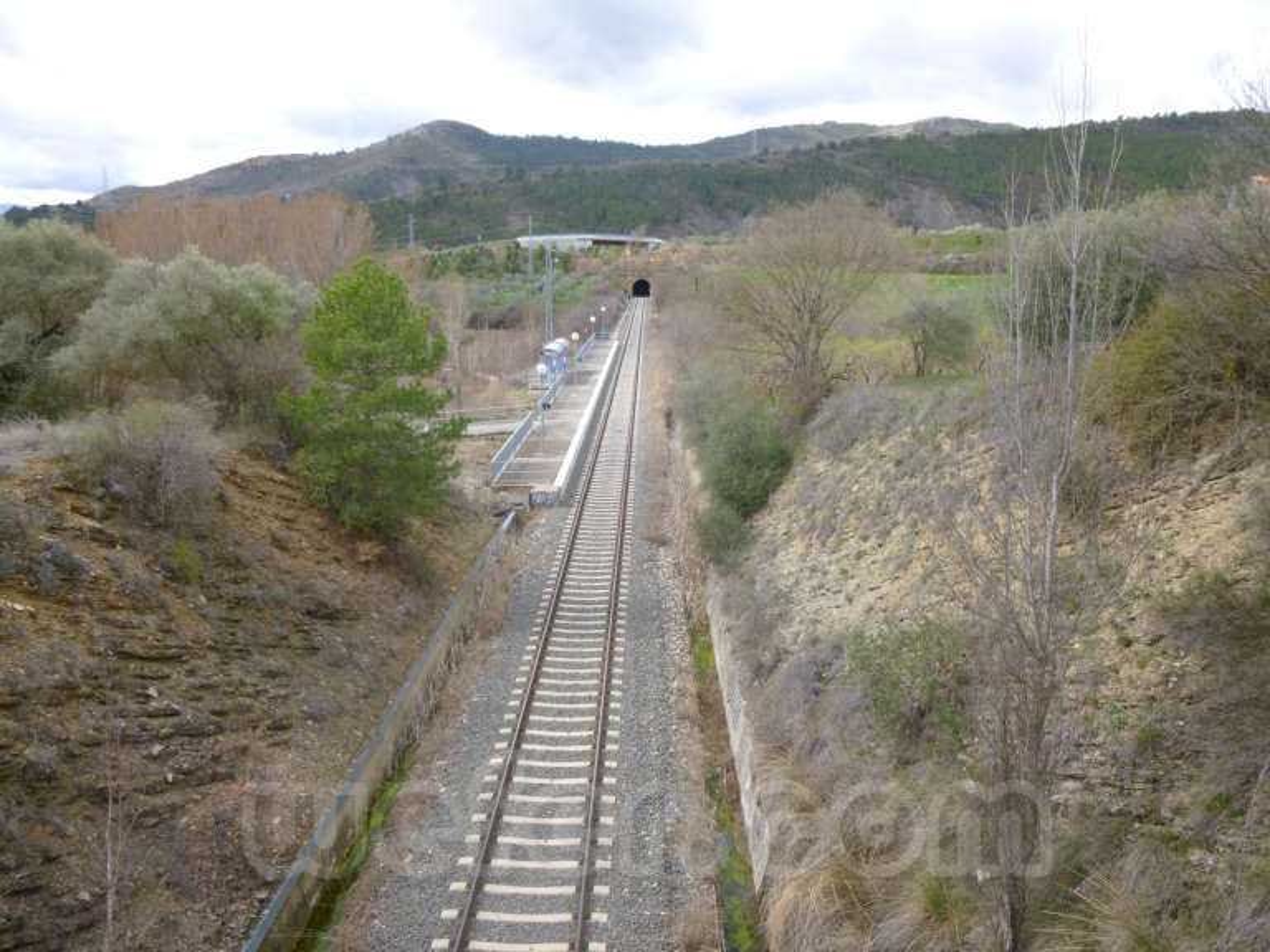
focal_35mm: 25
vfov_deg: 54.9
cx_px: 635
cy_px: 476
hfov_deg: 69.4
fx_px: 917
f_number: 3.1
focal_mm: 4.5
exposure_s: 1/320
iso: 100
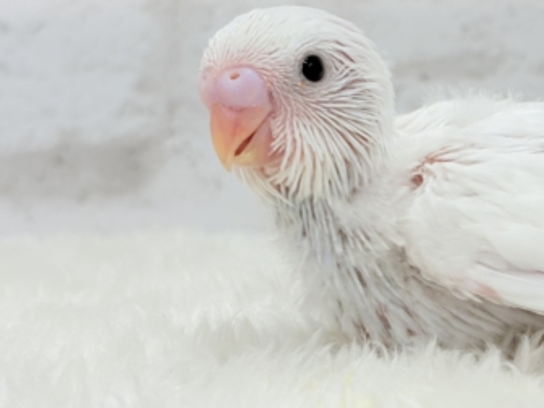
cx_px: 508
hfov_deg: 19.4
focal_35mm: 99
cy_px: 170
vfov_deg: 14.9
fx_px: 1556
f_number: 1.6
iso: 32
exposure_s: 1/50
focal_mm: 5.96
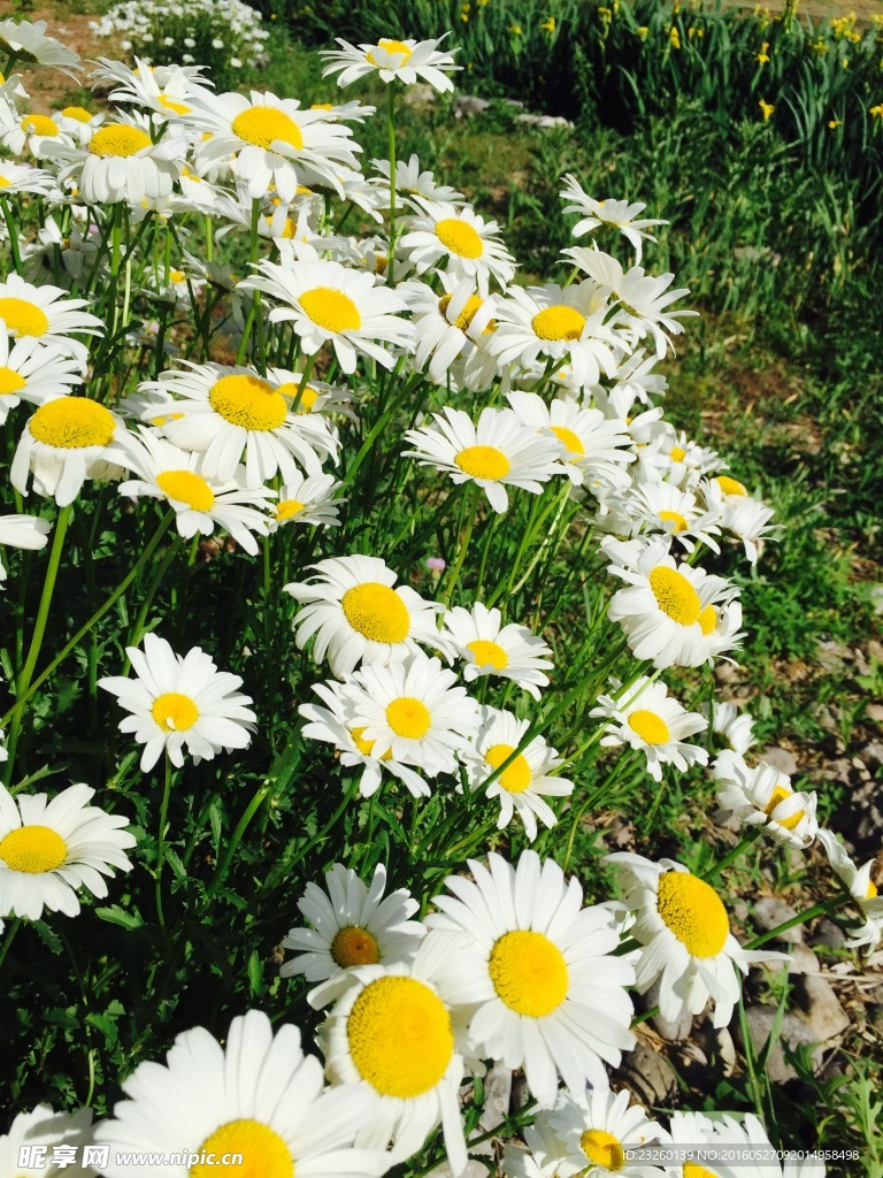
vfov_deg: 61.7
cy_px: 589
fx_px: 986
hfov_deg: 48.2
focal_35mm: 29
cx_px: 442
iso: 32
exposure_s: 1/4950
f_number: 2.2
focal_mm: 4.15
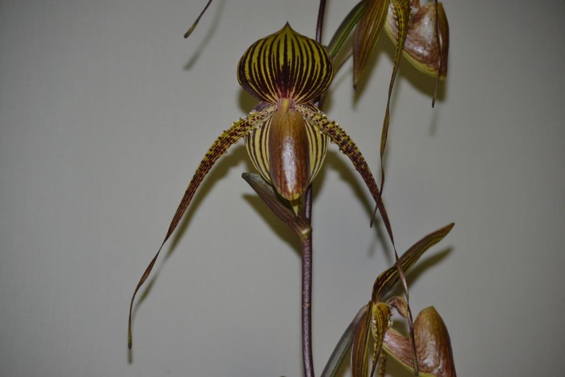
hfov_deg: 20.9
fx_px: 1530
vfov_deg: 14.0
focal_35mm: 98
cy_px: 188
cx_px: 282
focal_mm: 65
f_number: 4.2
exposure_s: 1/60
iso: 1800
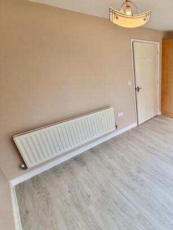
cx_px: 156
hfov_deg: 56.8
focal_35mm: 20
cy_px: 111
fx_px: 133
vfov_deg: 81.7
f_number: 2.2
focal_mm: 2.22
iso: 125
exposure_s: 1/100
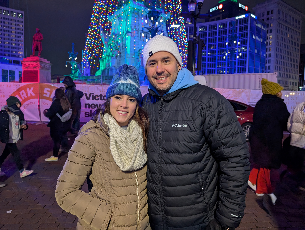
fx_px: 212
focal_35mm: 24
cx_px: 152
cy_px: 115
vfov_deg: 56.9
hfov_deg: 71.5
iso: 1095
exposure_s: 1/120
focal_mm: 6.9
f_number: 1.68
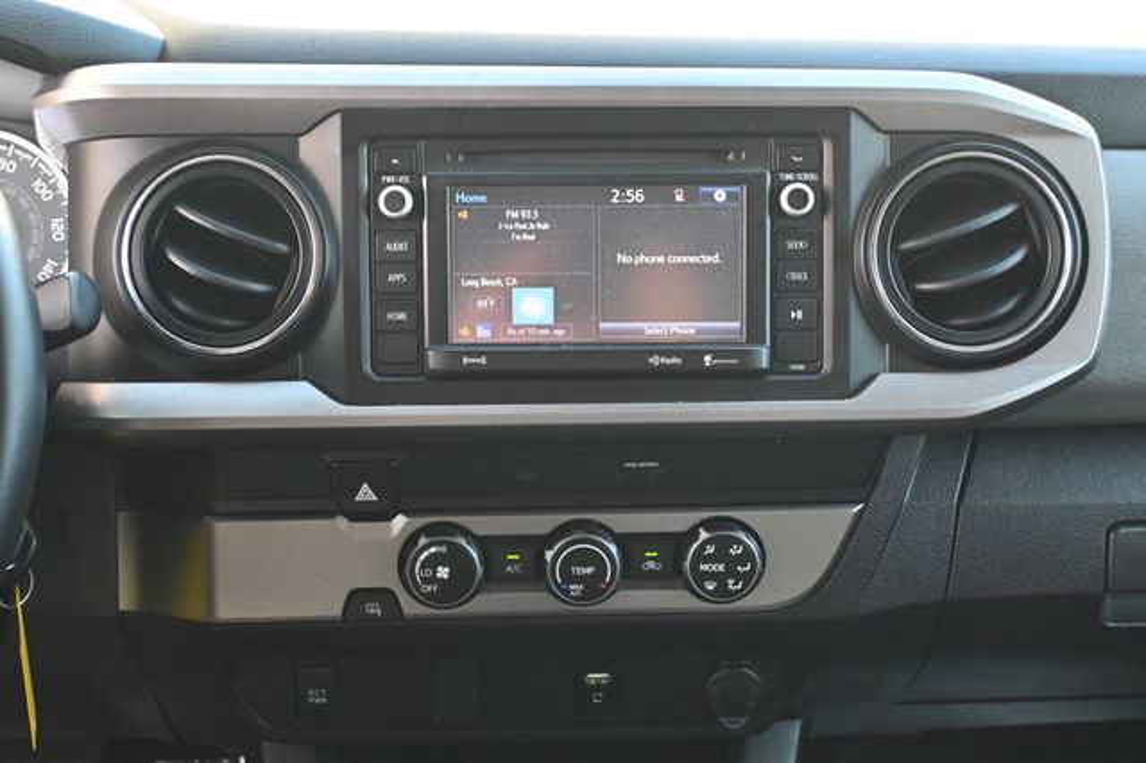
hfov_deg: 40.6
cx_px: 573
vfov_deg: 27.6
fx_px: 1551
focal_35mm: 49
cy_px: 382
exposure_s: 1/125
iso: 1400
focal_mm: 32.5
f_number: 5
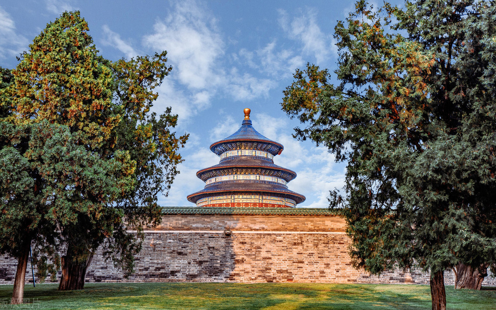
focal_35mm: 36
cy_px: 145
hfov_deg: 54.0
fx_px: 487
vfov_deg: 35.3
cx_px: 246
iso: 100
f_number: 4
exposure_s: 1/250
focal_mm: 35
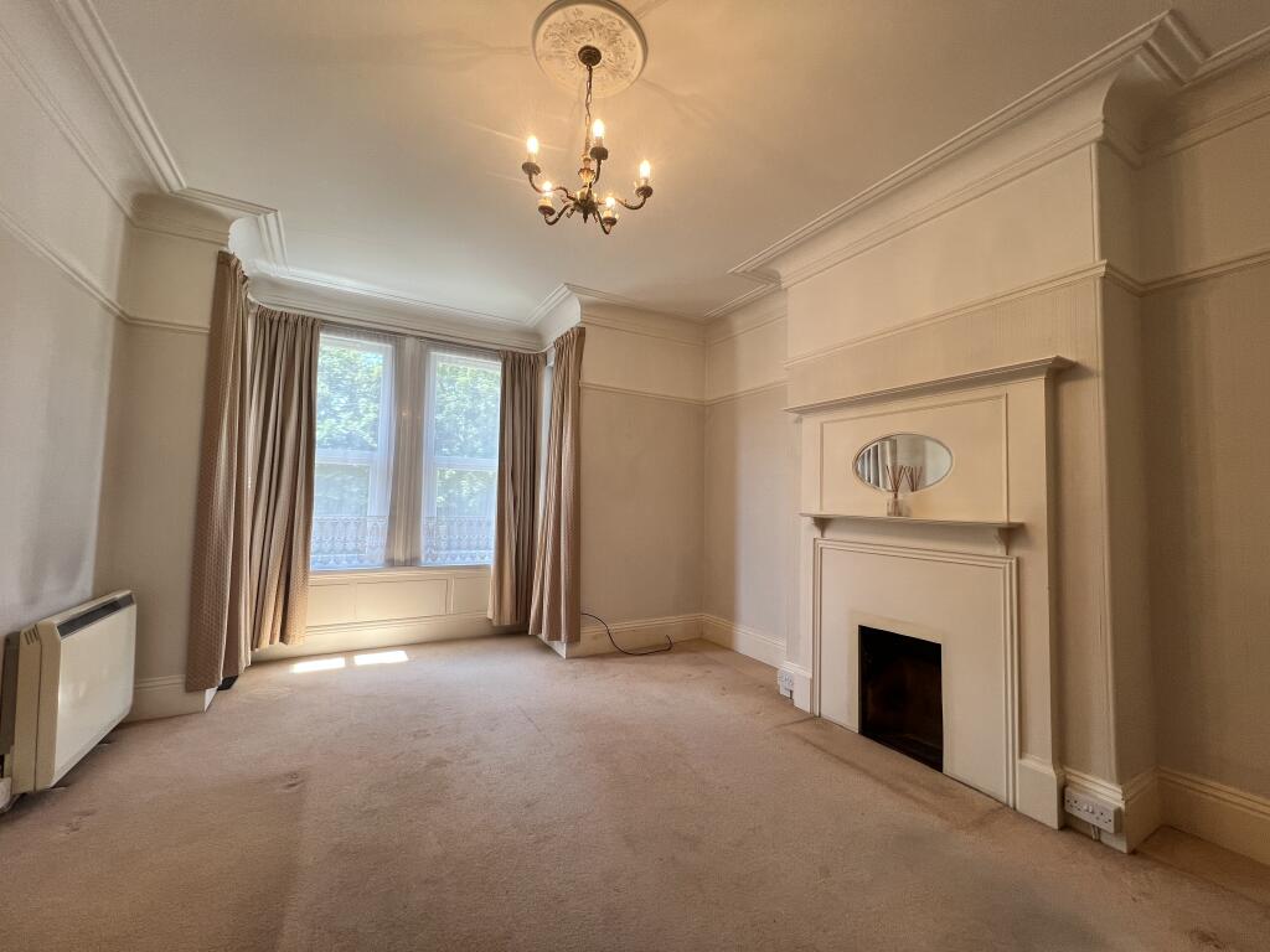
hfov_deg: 106.2
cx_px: 635
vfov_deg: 89.9
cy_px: 476
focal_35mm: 13
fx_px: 477
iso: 64
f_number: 1.8
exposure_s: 1/100
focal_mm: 1.57
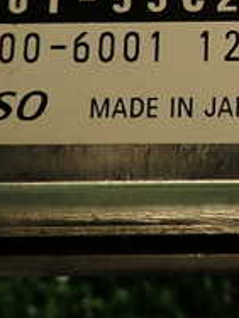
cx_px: 302
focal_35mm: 80
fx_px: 736
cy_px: -5
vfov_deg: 23.3
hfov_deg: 17.4
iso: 100
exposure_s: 1/60
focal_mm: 4.5
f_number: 2
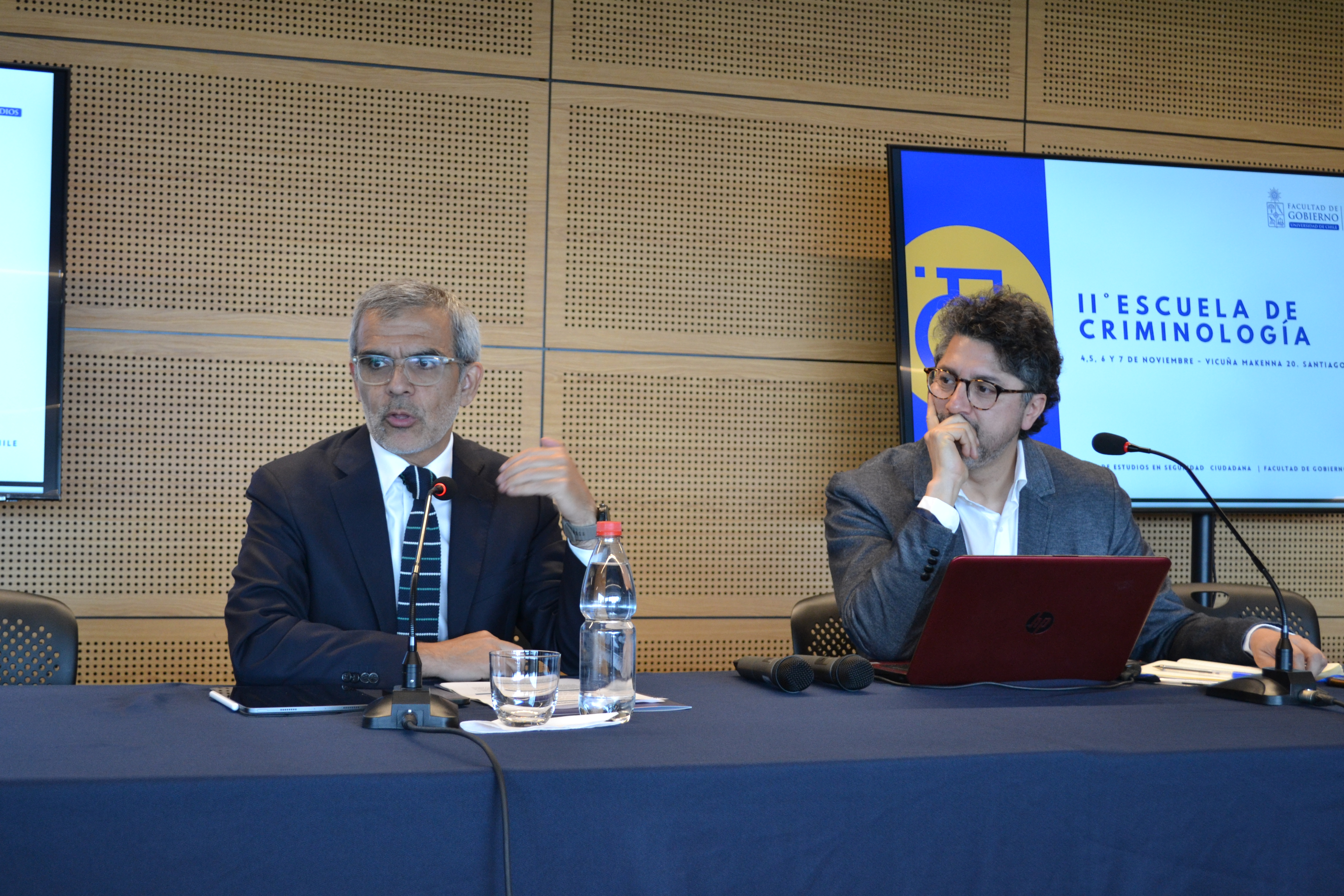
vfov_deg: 25.1
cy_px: 448
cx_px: 672
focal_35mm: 54
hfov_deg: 36.9
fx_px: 2016
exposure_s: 1/60
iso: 900
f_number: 5
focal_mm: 36
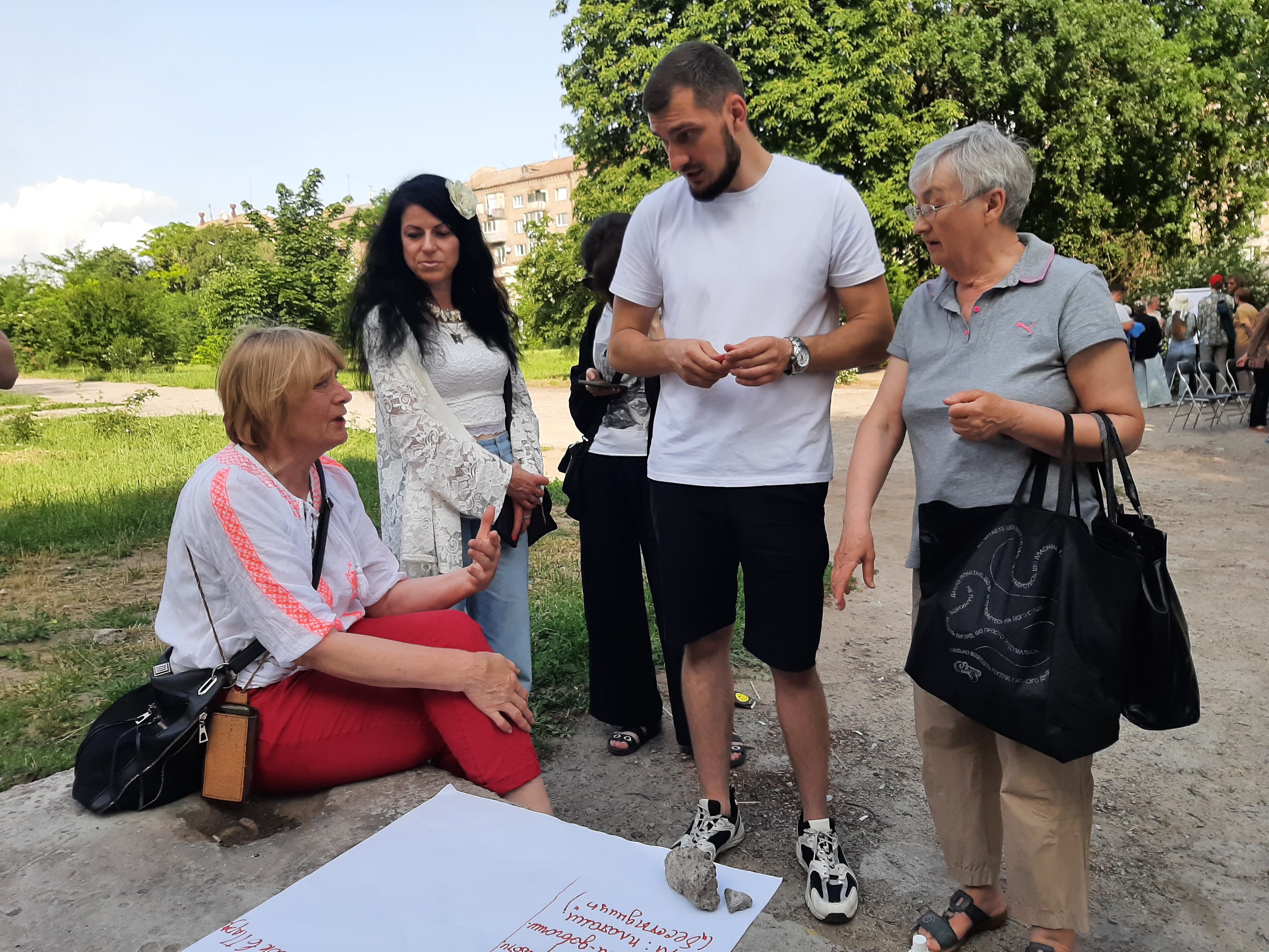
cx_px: 634
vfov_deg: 53.1
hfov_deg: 67.3
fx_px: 953
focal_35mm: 26
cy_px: 476
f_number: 1.7
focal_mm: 3.93
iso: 40
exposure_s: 1/1258
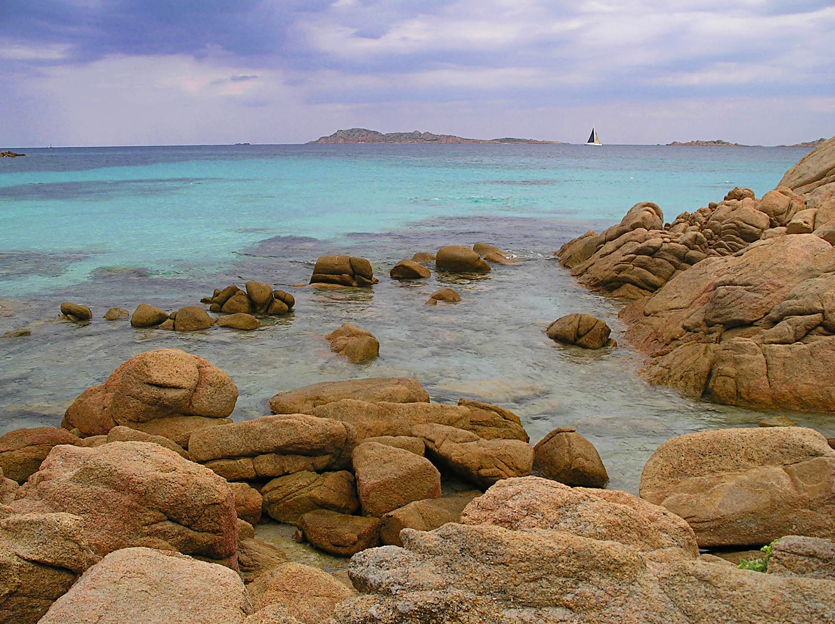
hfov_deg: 50.2
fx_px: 891
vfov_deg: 38.6
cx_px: 418
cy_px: 312
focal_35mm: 37
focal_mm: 7.8
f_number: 5
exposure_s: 1/282
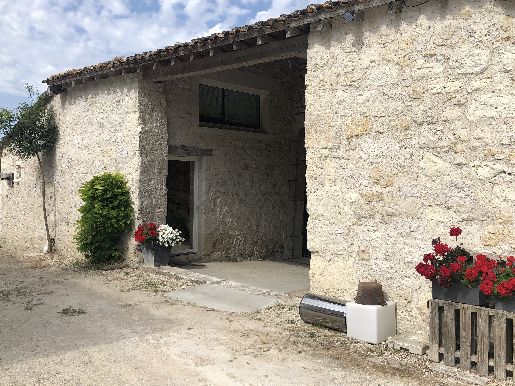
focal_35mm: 33
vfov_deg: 42.9
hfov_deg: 55.2
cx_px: 288
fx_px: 491
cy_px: 200
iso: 25
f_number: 1.8
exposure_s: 1/2825
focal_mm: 4
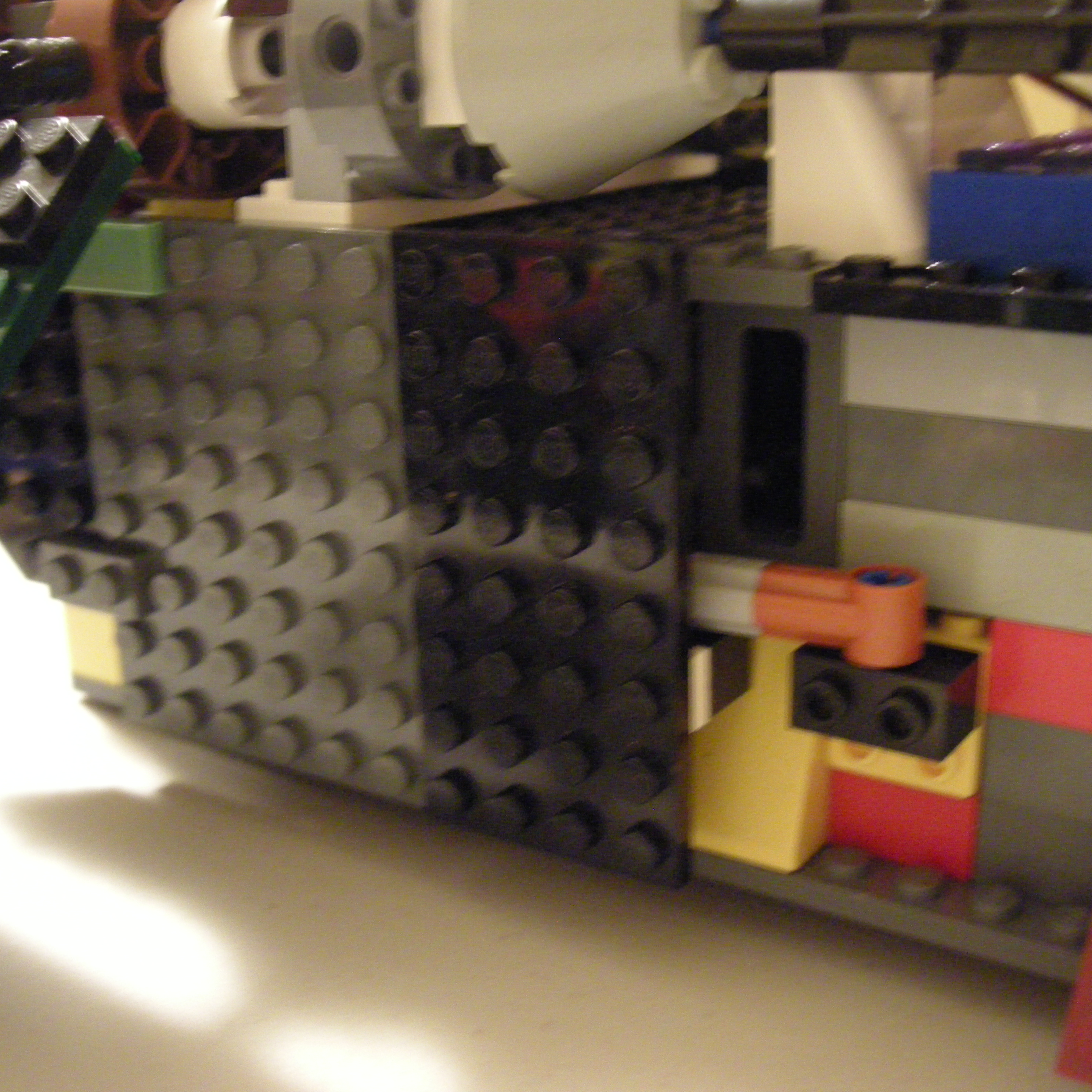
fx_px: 1570
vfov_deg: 38.3
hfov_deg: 38.3
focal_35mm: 44
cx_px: 479
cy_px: 546
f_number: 2.8
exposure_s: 1/3
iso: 800
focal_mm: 7.9
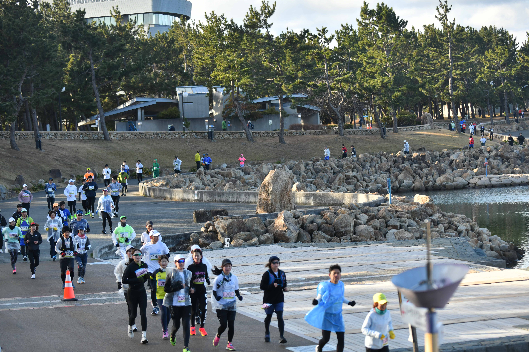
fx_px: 1602
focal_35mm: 109
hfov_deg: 18.8
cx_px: 273
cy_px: 202
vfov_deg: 12.6
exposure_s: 1/3200
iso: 400
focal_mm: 95
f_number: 2.8
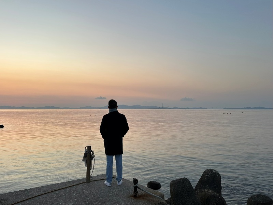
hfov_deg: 71.6
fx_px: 189
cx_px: 136
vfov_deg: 56.8
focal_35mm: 24
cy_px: 102
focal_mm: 6.86
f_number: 1.78
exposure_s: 1/185
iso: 64
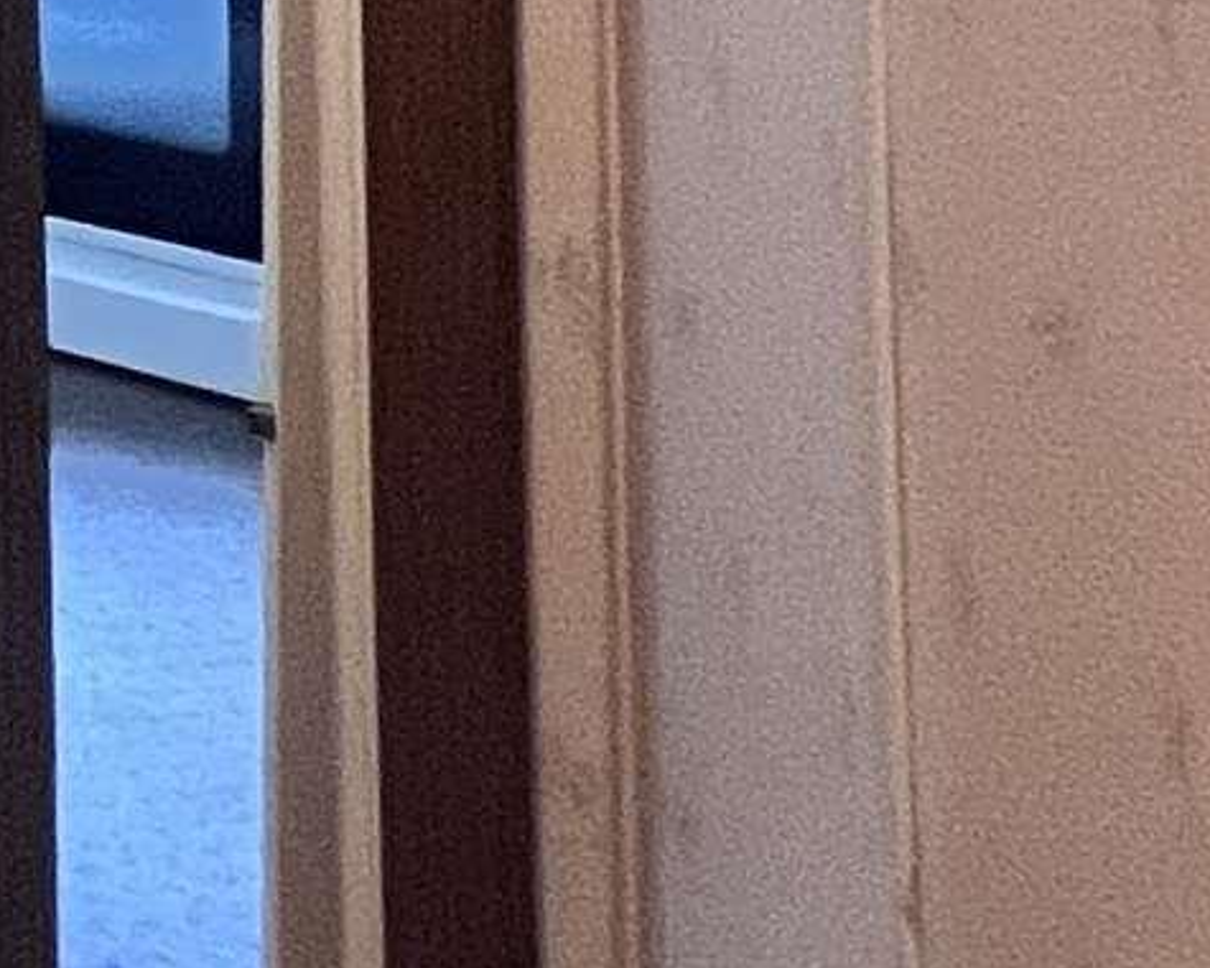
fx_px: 2937
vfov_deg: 16.5
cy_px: -611
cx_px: -2555
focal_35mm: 82
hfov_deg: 11.0
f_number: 1.8
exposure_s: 1/60
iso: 320
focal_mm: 1.57
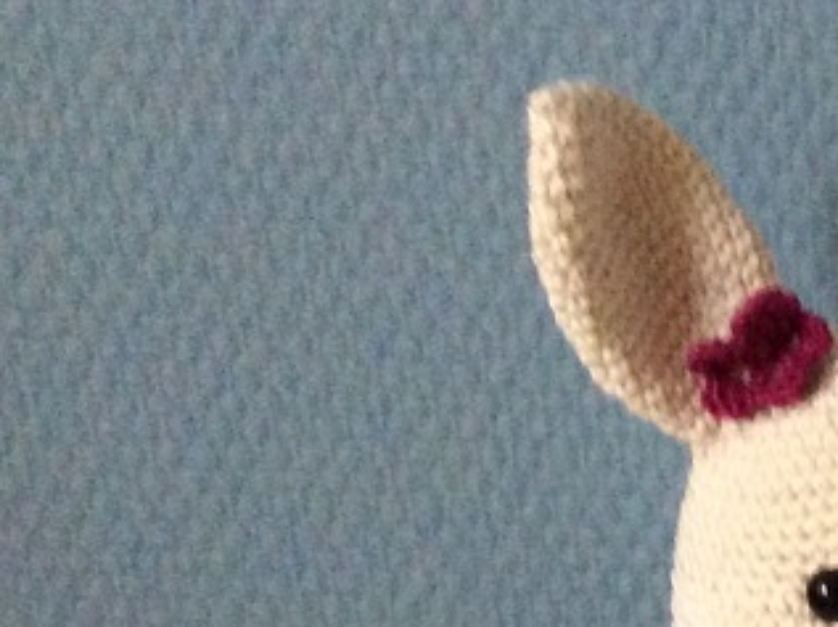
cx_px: 1331
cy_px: 823
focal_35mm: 108
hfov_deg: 16.3
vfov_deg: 13.2
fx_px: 2612
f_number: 2.4
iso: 320
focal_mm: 3.3
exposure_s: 1/17
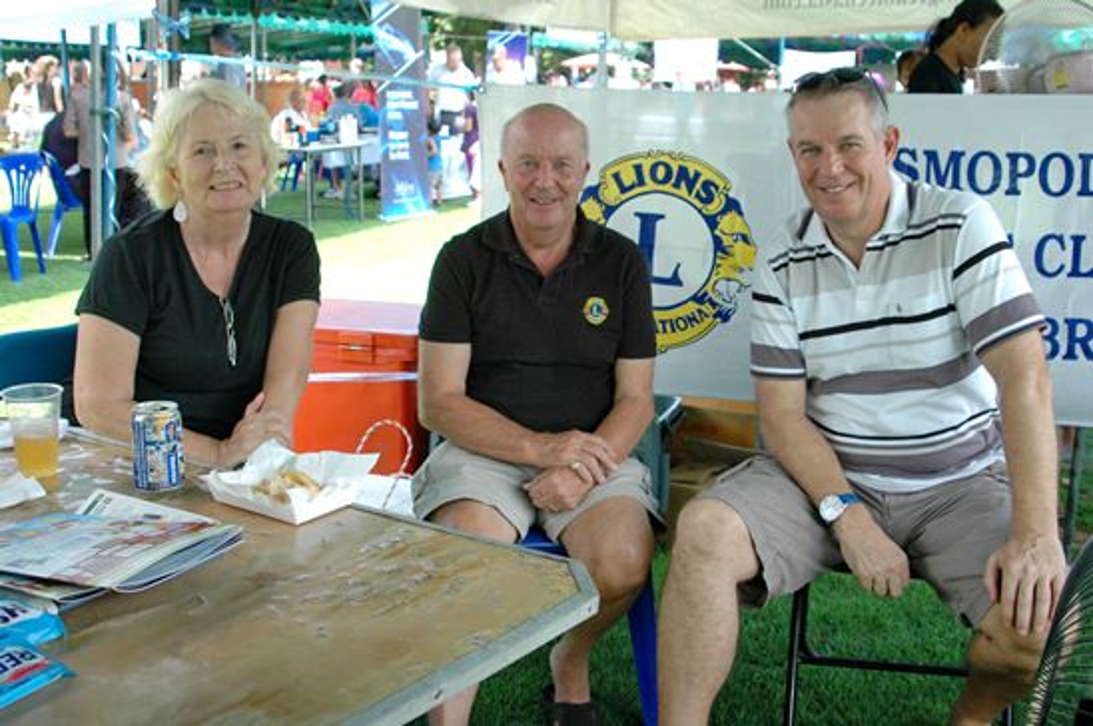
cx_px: 546
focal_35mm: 42
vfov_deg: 31.8
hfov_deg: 46.4
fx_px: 1274
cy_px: 363
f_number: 5
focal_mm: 28
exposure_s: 1/160
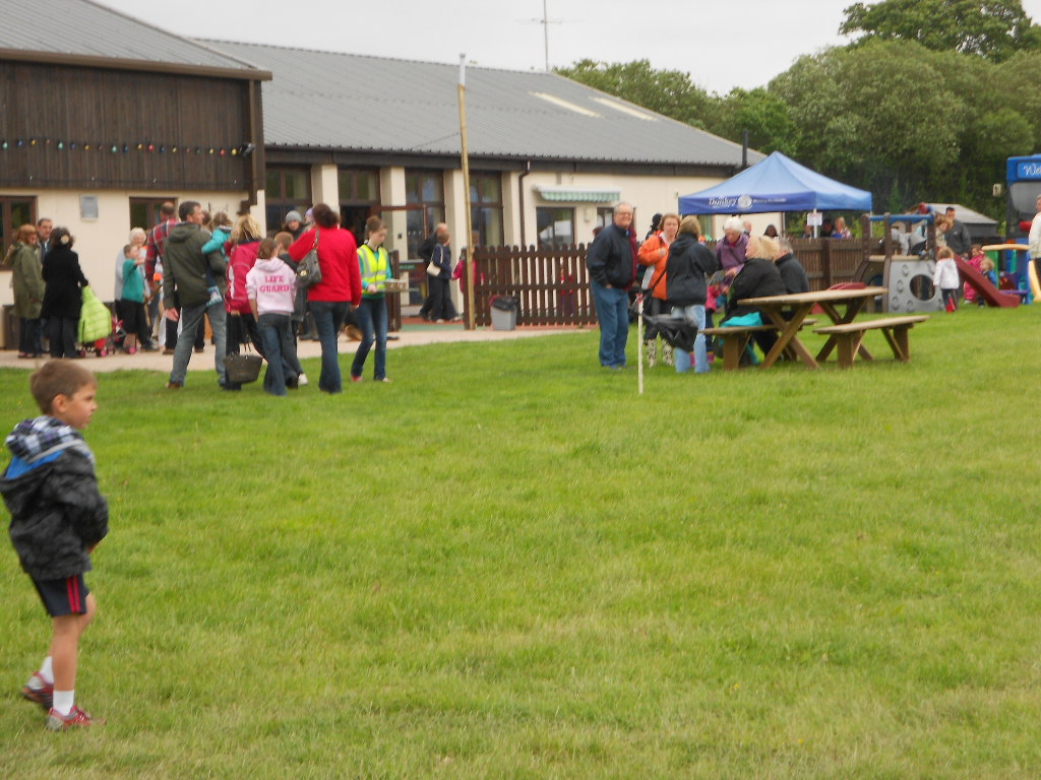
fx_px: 2586
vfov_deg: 17.2
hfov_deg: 22.8
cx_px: 520
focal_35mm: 86
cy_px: 390
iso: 80
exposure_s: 1/60
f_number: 6.3
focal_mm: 15.4
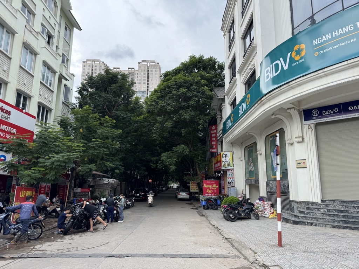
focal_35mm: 24
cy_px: 134
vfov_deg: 56.8
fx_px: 249
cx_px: 180
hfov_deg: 71.6
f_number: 1.78
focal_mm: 6.76
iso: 80
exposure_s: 1/1172
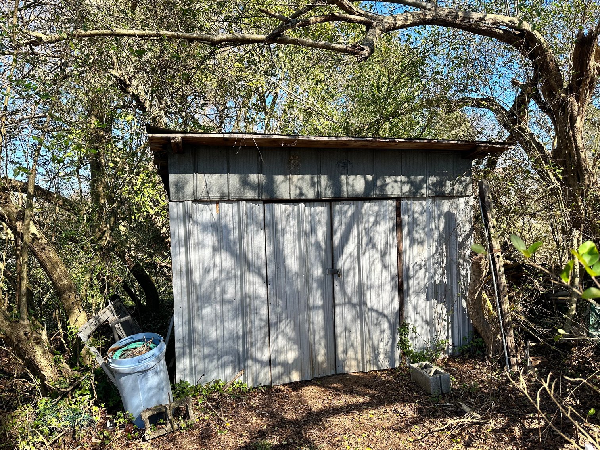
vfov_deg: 56.8
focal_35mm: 24
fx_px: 416
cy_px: 225
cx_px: 300
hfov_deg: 71.6
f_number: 1.78
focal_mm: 6.86
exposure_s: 1/903
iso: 80
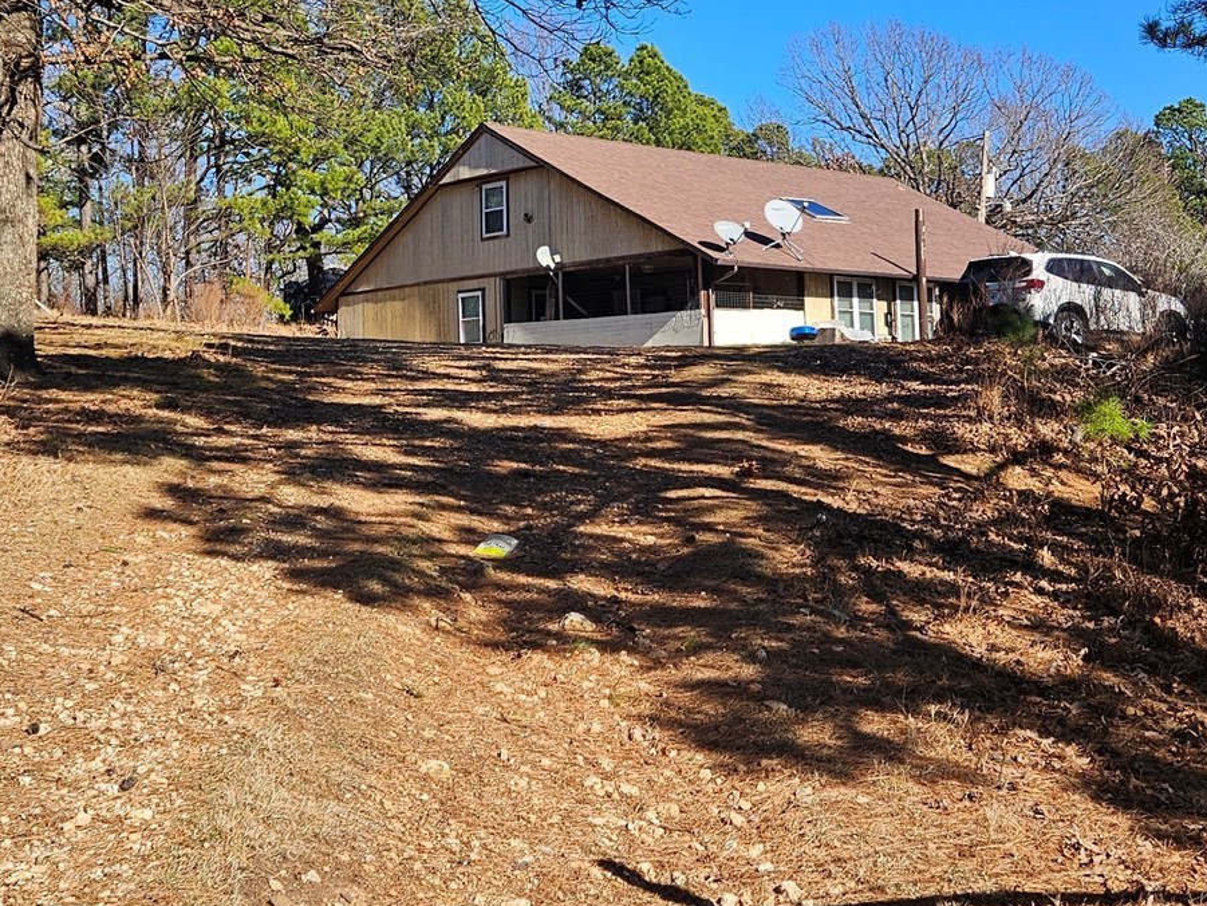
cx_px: 439
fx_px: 1709
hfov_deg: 38.6
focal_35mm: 49
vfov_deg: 29.1
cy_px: 202
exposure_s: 1/2000
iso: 32
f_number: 1.8
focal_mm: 5.4
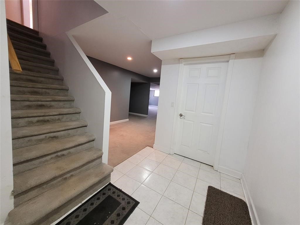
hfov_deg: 106.2
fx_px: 113
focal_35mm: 13
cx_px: 150
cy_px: 112
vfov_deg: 89.9
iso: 320
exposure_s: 1/30
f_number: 2.2
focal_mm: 1.74
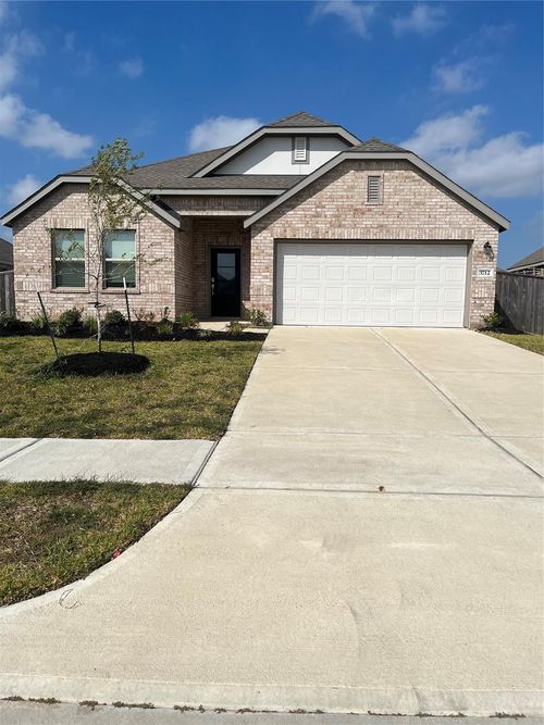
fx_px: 545
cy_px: 362
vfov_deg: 67.3
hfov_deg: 53.0
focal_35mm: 26
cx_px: 272
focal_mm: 5.1
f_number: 1.6
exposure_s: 1/9091
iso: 50
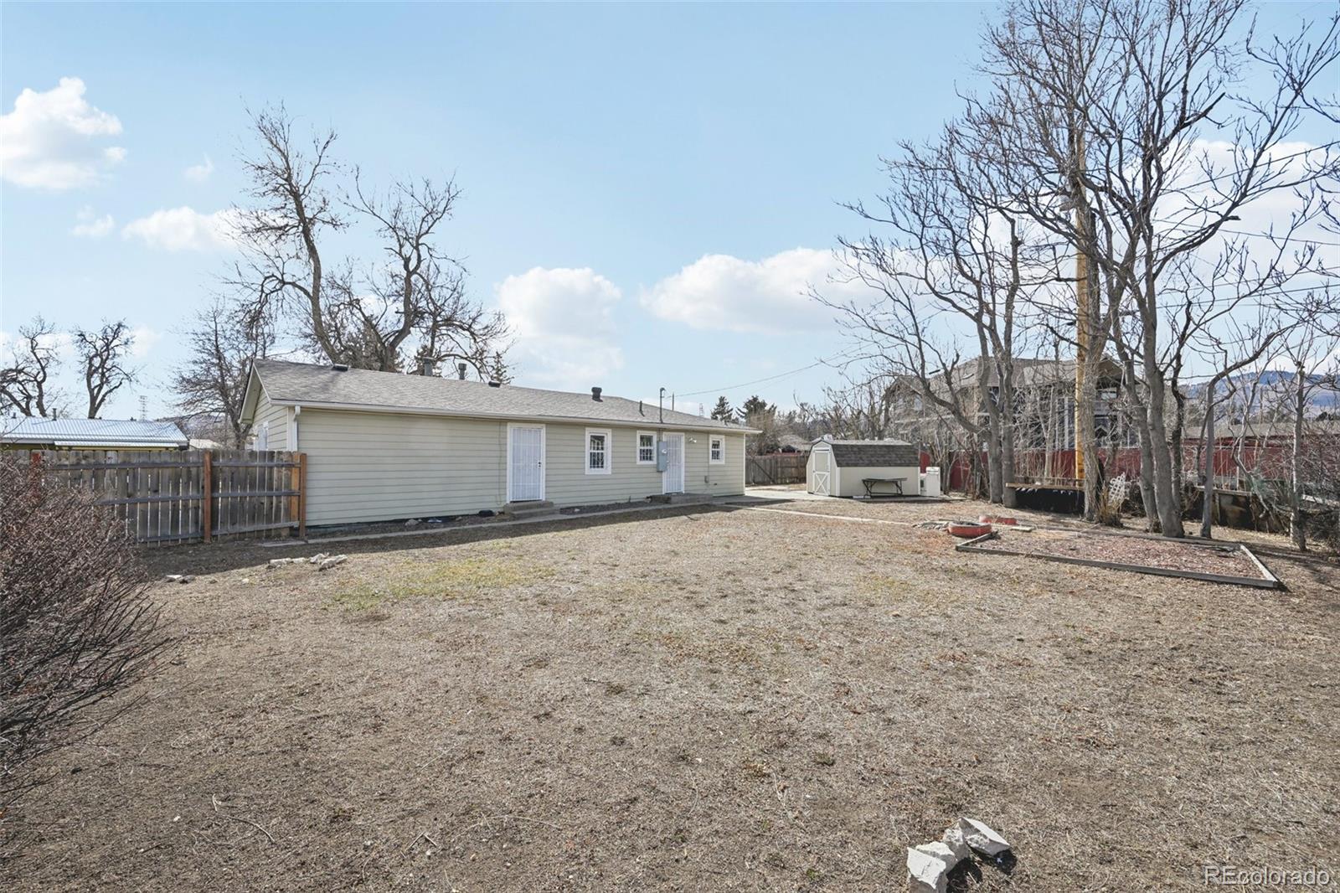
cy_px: 446
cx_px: 670
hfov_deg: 104.3
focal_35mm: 14
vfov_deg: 81.2
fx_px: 521
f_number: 11
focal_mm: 14
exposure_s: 1/125
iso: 64
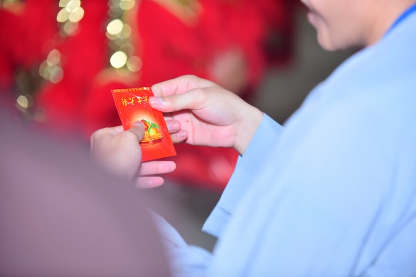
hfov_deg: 17.6
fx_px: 1340
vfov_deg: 11.8
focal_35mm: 116
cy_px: 138
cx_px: 208
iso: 2000
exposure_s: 1/200
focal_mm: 116
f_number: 2.8
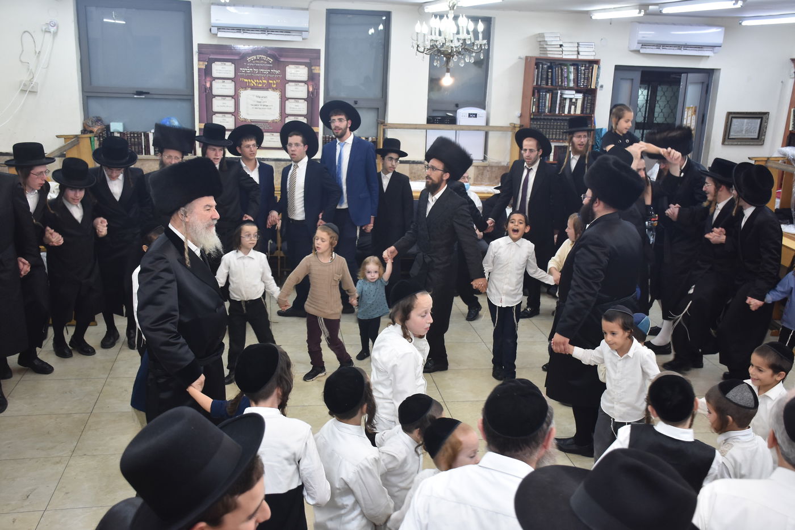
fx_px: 861
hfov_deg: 49.5
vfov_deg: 34.2
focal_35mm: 39
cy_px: 265
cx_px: 398
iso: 1000
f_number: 5.6
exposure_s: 1/100
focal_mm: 26
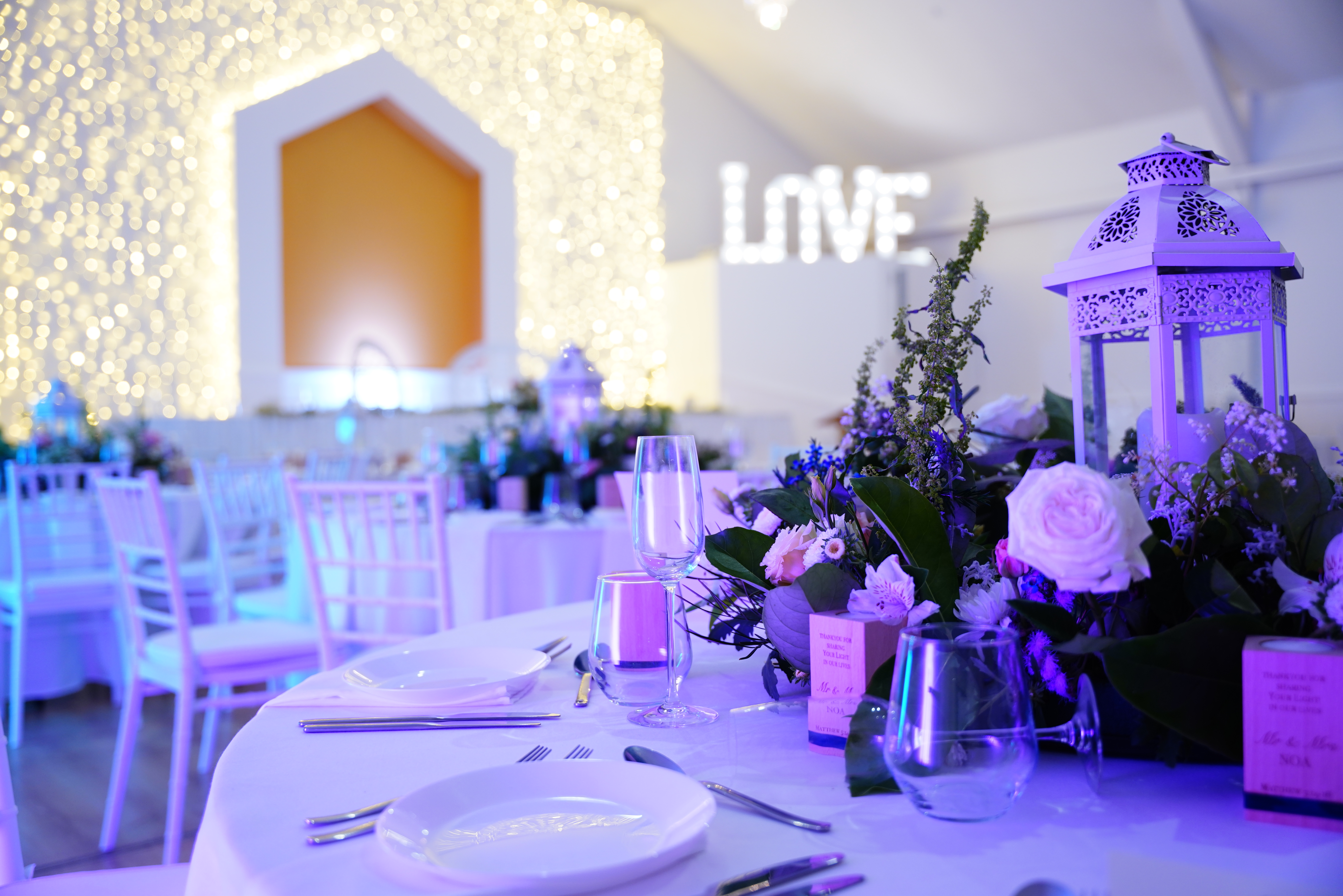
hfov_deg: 57.1
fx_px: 1235
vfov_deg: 39.9
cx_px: 672
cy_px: 448
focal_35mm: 33
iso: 640
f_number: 2.8
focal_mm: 33.1
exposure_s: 1/80
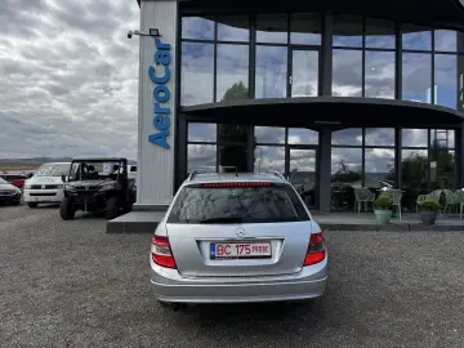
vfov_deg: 56.8
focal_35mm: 24
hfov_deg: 71.6
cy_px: 174
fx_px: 322
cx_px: 232
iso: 80
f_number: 1.78
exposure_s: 1/2506
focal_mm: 6.76
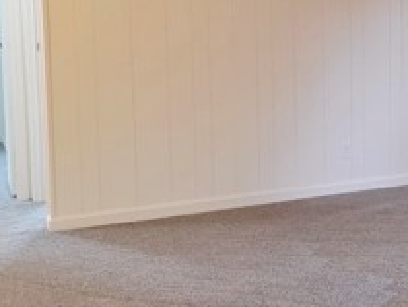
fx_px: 826
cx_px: 443
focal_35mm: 70
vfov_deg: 20.9
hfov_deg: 25.8
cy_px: 89
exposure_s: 1/120
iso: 640
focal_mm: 6.3
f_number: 1.7
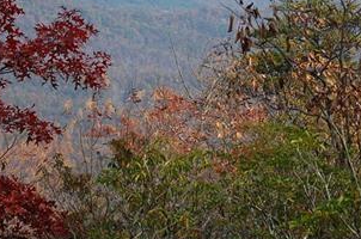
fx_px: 1752
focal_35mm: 175
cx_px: 216
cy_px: 24
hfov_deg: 11.8
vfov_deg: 7.8
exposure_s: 1/250
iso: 200
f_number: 8
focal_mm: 55
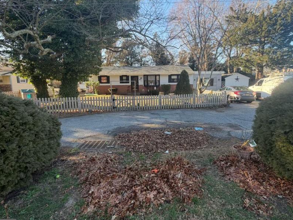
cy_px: 99
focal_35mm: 17
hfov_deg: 91.0
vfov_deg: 74.5
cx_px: 151
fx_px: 144
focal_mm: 2.22
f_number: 2.2
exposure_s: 1/144
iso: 40
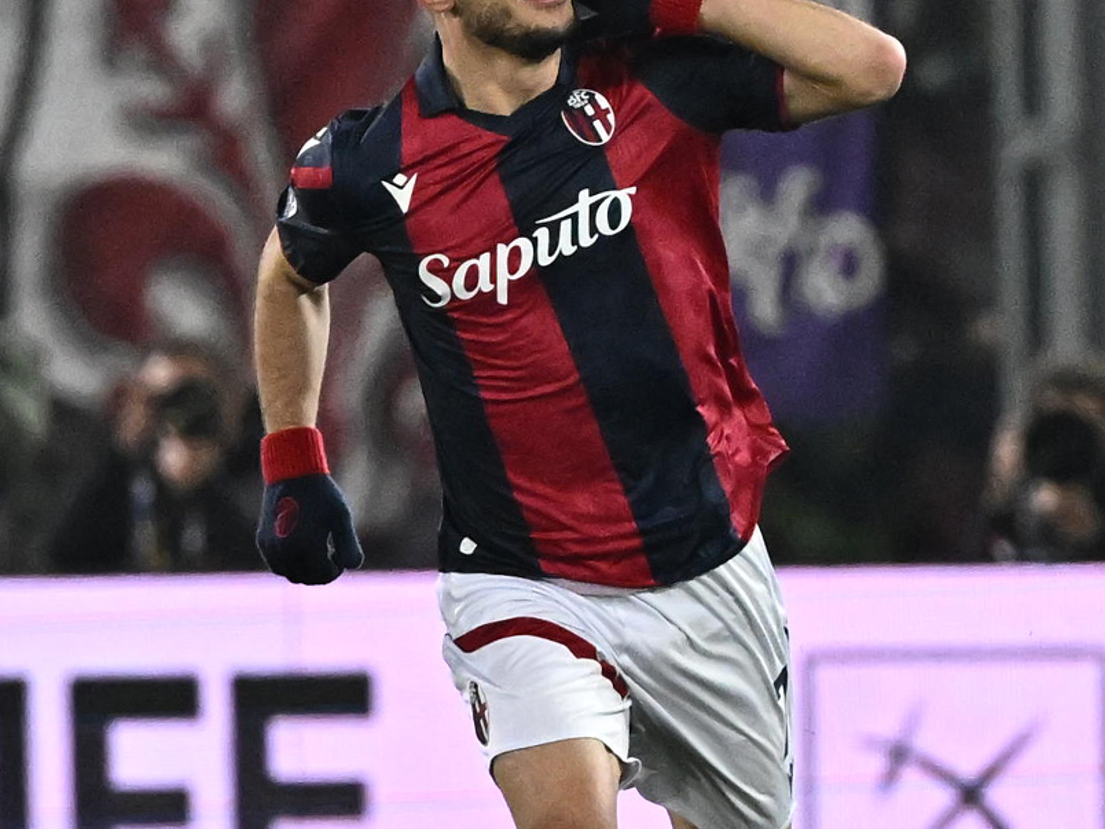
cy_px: 333
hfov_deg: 3.2
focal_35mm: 624
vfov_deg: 2.4
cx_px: 660
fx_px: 19919
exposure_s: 1/1600
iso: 5000
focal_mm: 290
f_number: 4
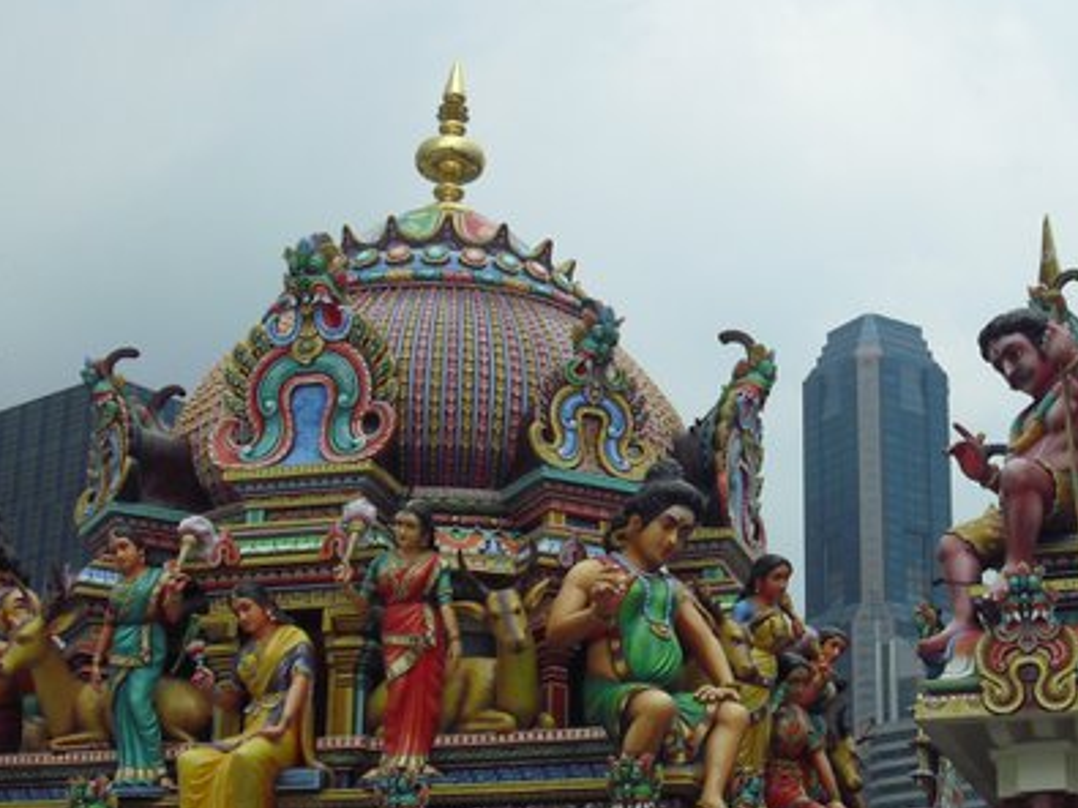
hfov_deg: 25.0
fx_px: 2397
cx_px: 824
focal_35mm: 77
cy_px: 418
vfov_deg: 19.1
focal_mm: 6.2
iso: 100
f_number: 8
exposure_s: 1/400
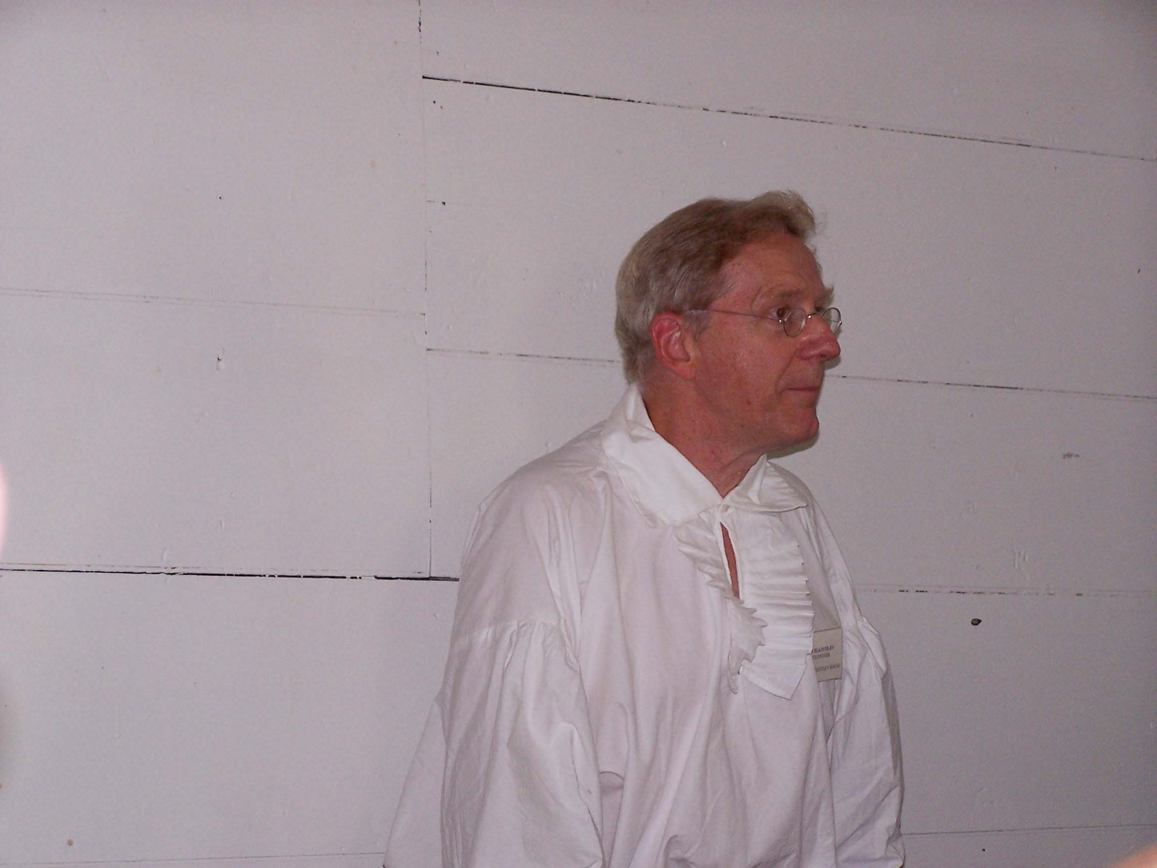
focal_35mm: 117
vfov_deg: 12.7
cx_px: 578
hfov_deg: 16.8
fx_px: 3911
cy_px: 434
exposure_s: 1/90
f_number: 3.2
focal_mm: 19.4
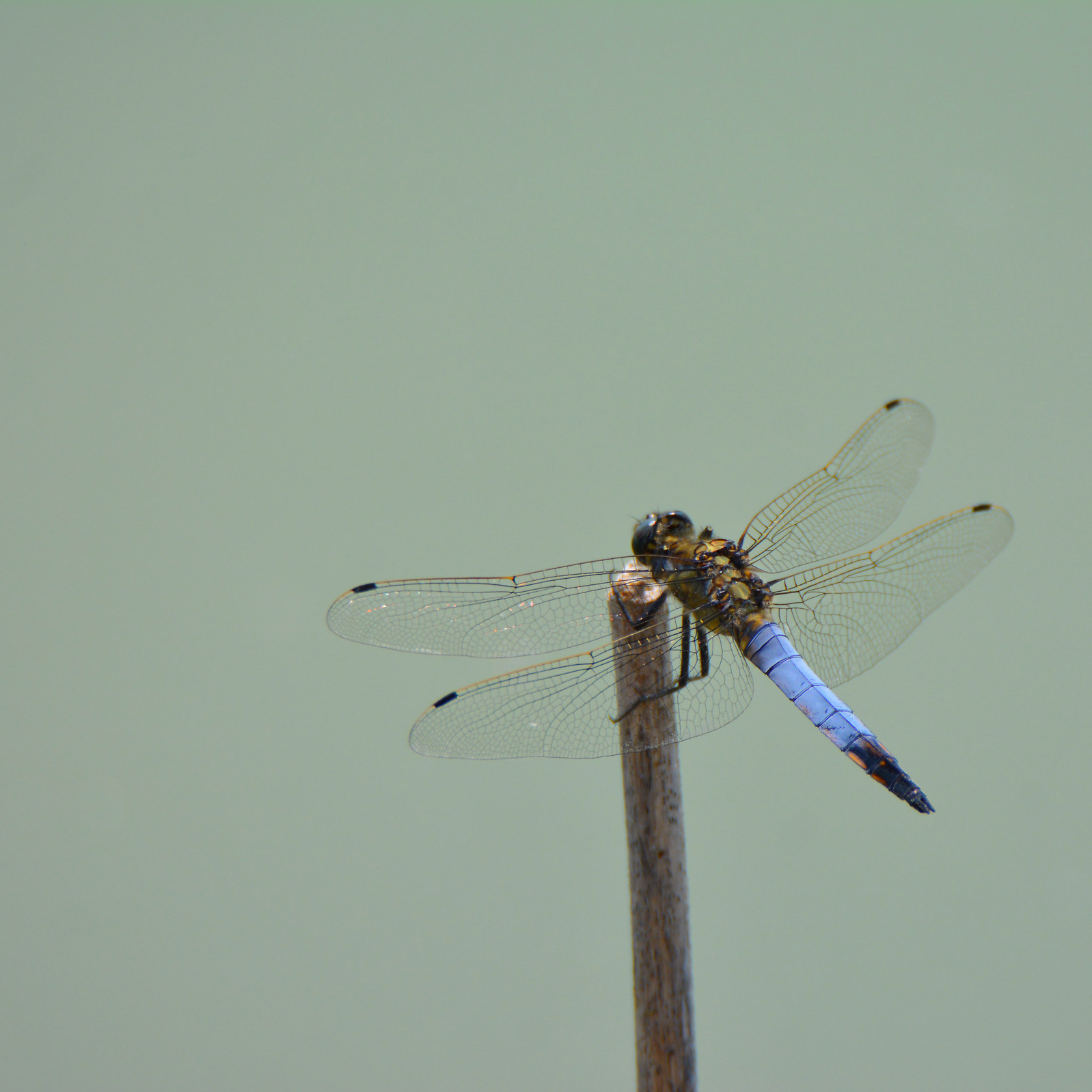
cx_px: 677
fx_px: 41008
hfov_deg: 1.5
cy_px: 546
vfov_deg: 1.5
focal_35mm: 1149
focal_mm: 600
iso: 400
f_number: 6.3
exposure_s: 1/1250
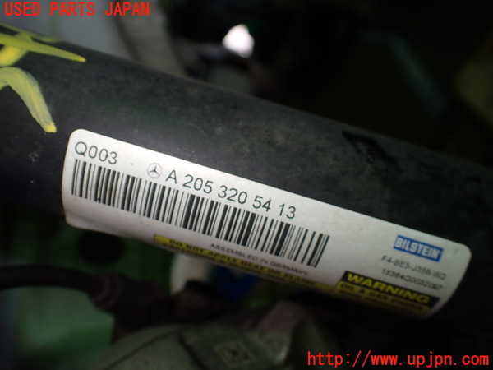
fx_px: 427
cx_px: 246
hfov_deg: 60.0
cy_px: 185
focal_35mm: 30
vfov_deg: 46.8
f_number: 2.3
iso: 200
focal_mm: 5.4
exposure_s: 1/125
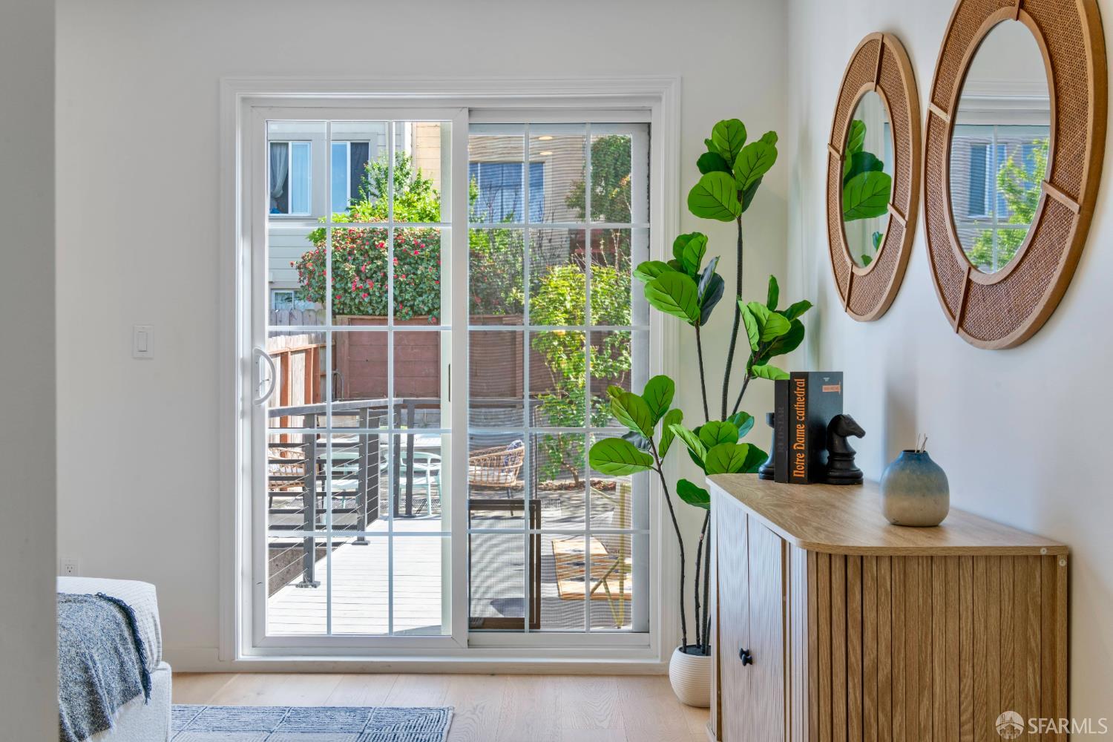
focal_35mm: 34
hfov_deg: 55.8
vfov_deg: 38.9
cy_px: 371
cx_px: 556
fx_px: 1051
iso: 320
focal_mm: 34
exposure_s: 1/13
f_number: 14
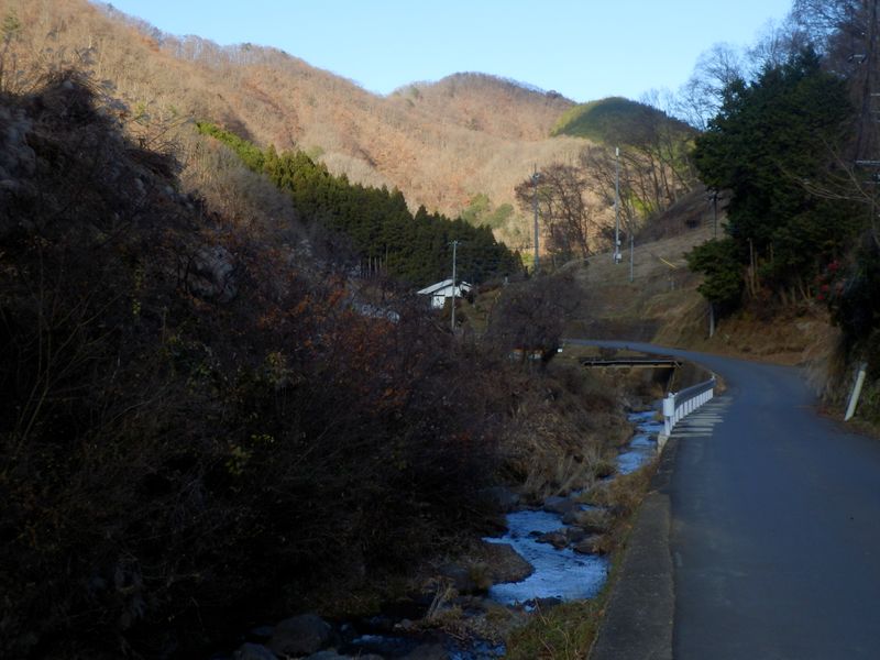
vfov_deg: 25.7
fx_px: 1449
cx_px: 440
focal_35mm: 57
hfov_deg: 33.8
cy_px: 330
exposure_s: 1/320
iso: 80
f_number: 4.5
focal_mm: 10
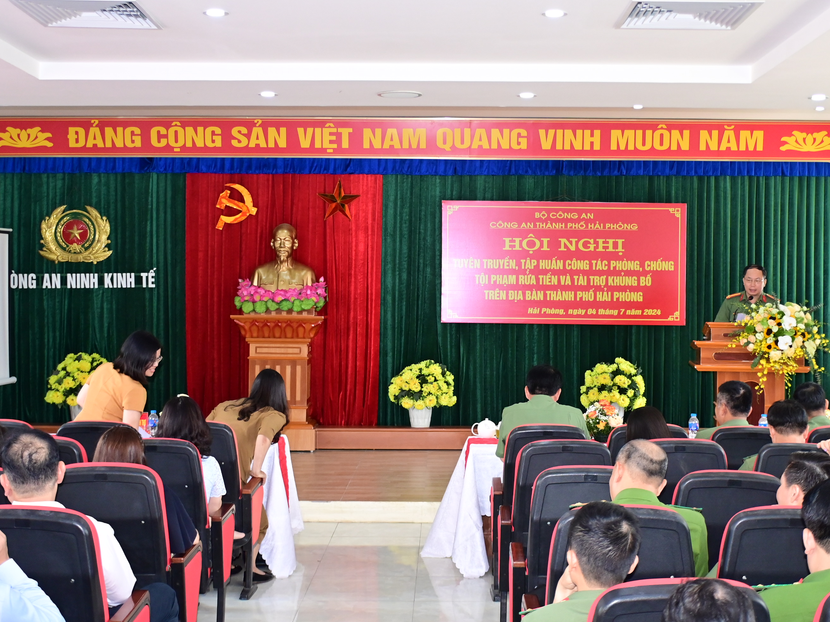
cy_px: 312
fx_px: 1247
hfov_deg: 36.8
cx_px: 441
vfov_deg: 28.0
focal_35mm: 52
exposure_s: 1/200
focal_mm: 32
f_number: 4
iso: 2000
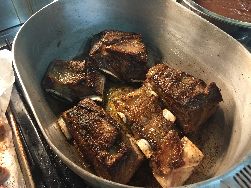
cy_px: 94
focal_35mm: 29
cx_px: 126
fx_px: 210
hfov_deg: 61.7
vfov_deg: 48.2
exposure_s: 1/30
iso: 200
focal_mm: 4.15
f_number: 2.2
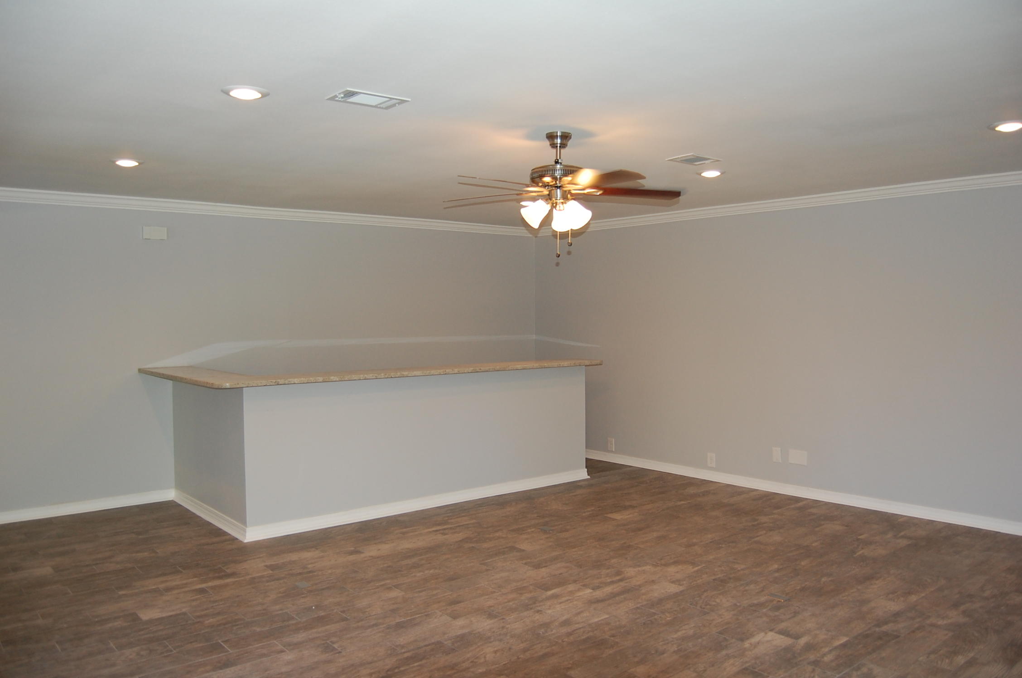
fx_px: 765
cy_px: 339
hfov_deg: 67.5
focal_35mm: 27
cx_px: 511
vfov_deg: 47.8
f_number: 3.5
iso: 400
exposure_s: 1/60
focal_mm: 18
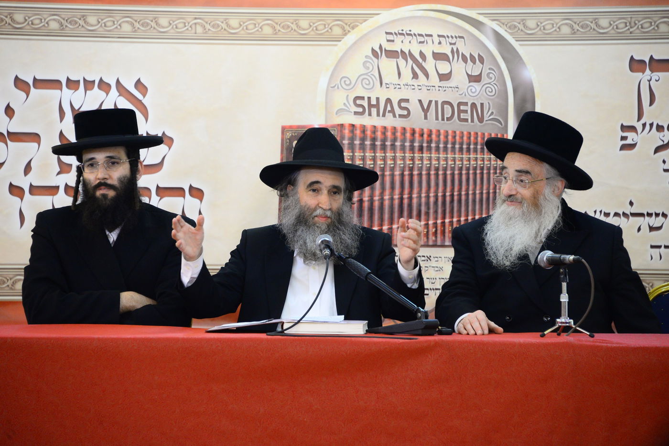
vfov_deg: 6.5
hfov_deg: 9.8
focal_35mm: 210
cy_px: 223
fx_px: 3902
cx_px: 334
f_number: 5.6
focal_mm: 210
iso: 2500
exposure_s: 1/80
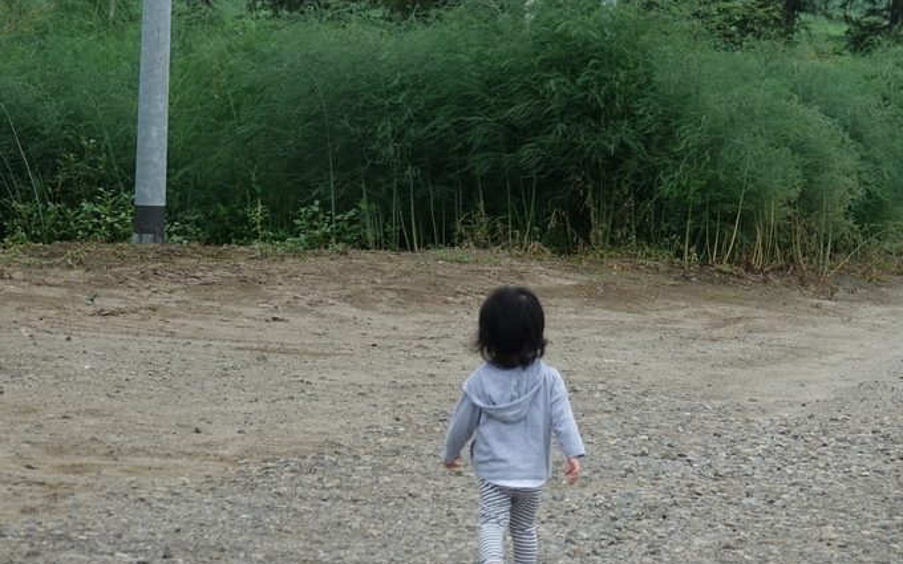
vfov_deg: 4.6
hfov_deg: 7.3
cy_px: 137
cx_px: 648
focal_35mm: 286
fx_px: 7038
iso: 100
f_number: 4
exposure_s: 1/250
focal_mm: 58.29
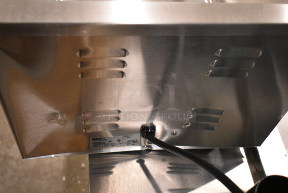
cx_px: 144
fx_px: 324
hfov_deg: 47.9
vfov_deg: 33.1
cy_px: 96
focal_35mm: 40
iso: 4500
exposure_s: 1/125
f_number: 4
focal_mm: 27
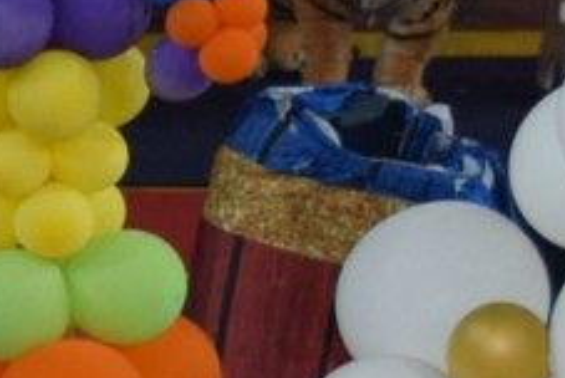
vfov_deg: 4.6
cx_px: -1487
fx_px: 4667
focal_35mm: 297
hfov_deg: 6.1
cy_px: 627
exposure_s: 1/60
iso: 1000
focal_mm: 25
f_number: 3.8
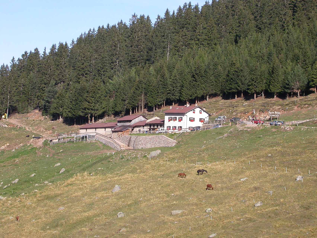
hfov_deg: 15.2
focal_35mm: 130
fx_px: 1190
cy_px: 119
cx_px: 158
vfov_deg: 11.4
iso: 100
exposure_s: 1/306
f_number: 6.6
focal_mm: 26.9
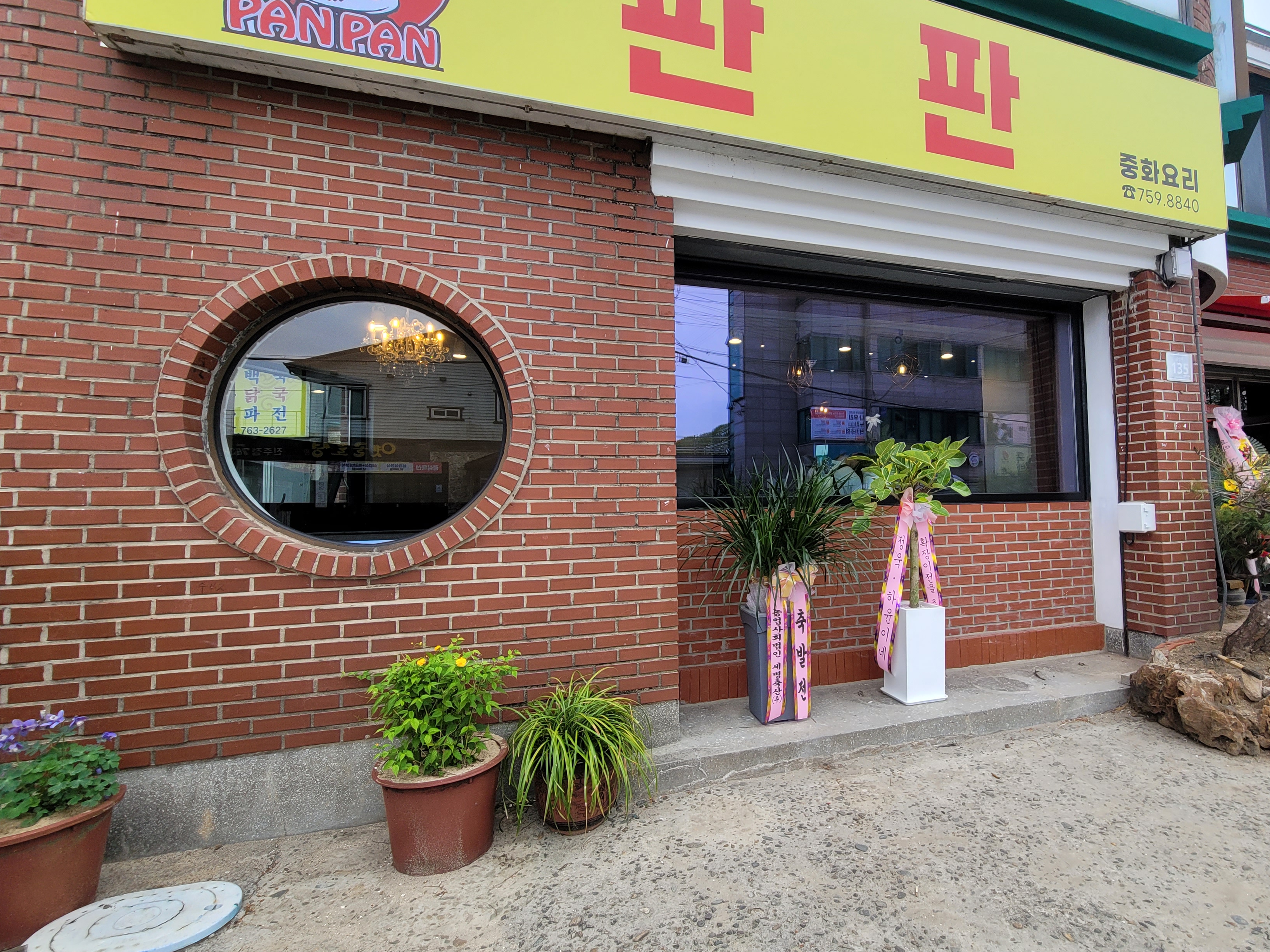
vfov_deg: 78.1
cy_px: 471
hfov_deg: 93.6
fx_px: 587
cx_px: 745
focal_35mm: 16
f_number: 2.2
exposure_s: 1/493
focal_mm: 2.2
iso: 50
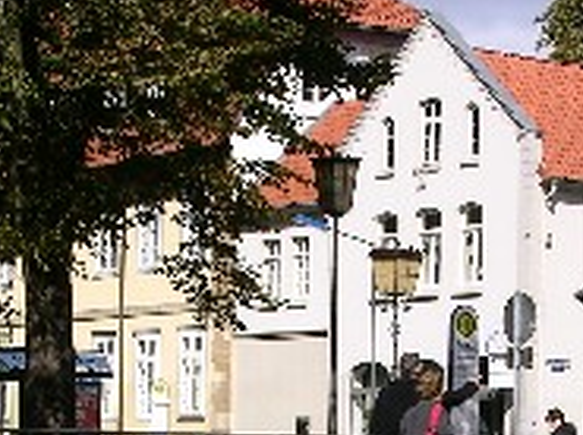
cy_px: 670
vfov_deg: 8.6
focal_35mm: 168
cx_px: 280
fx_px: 2824
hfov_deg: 11.8
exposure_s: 1/142
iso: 50
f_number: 7.6
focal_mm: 12.7
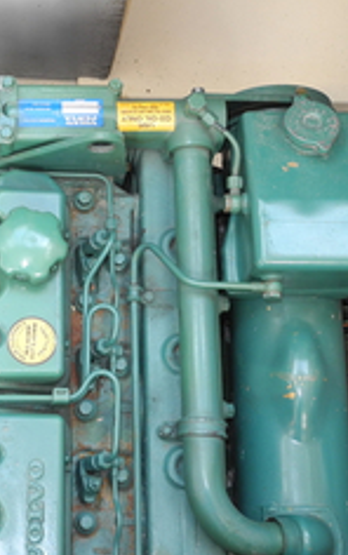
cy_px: 235
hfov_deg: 17.2
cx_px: 38
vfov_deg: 27.4
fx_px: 1135
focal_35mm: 75
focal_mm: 8.1
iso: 100
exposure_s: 1/36.5
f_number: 3.2
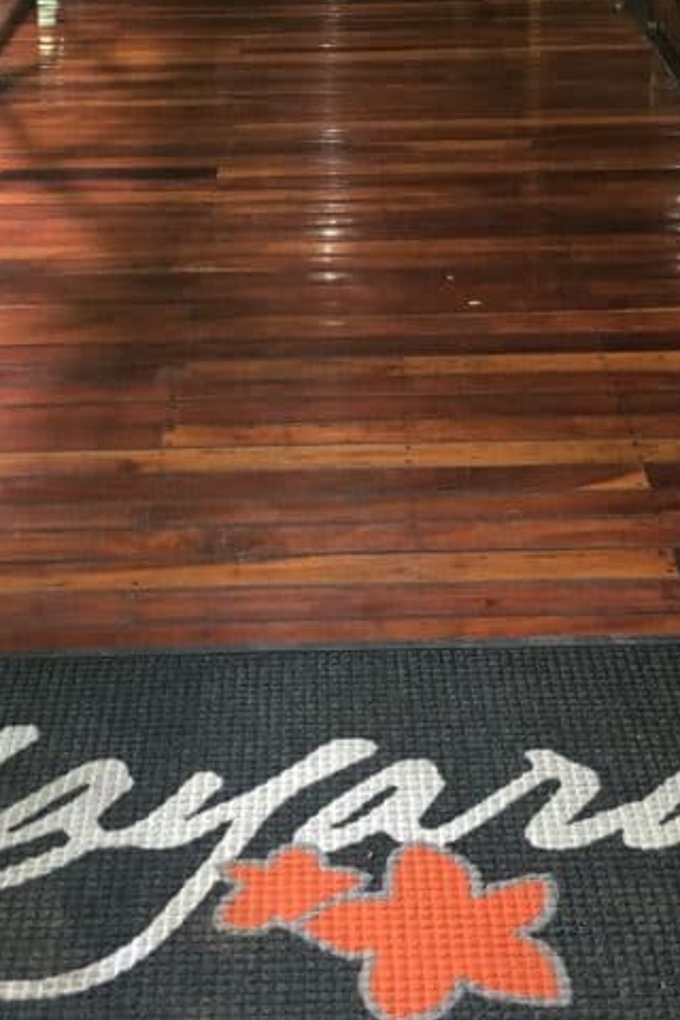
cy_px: 152
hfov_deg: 20.3
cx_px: 336
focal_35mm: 67
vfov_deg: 29.2
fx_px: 1898
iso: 125
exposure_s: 1/30
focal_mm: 4.15
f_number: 2.2
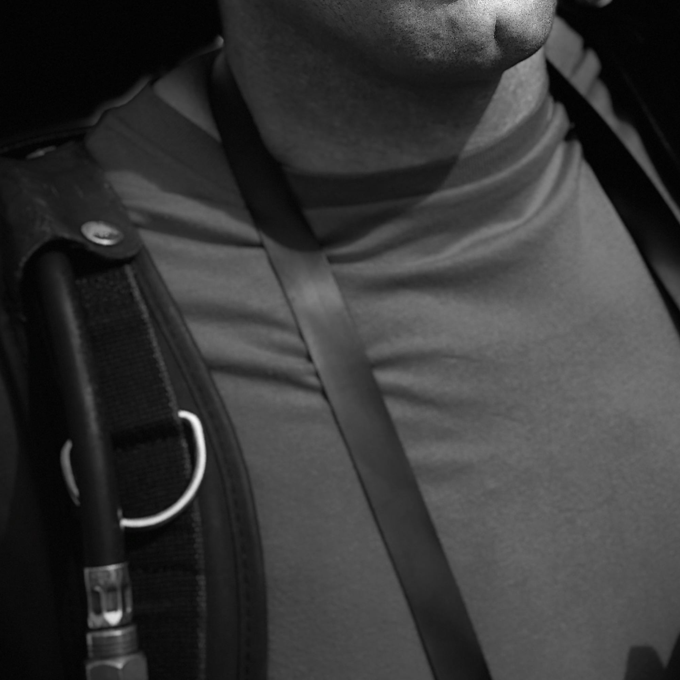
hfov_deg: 18.6
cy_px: 116
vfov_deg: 18.5
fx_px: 2067
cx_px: 433
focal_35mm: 93
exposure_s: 1/410
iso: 16
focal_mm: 6
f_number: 2.4
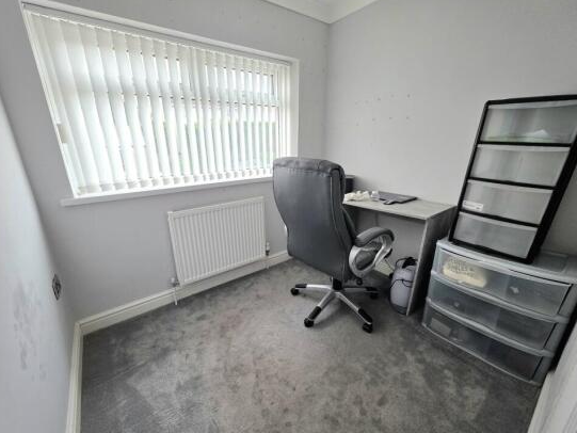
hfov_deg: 102.0
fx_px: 233
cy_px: 222
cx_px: 282
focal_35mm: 14
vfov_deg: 85.7
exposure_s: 1/120
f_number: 1.9
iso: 200
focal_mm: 2.2
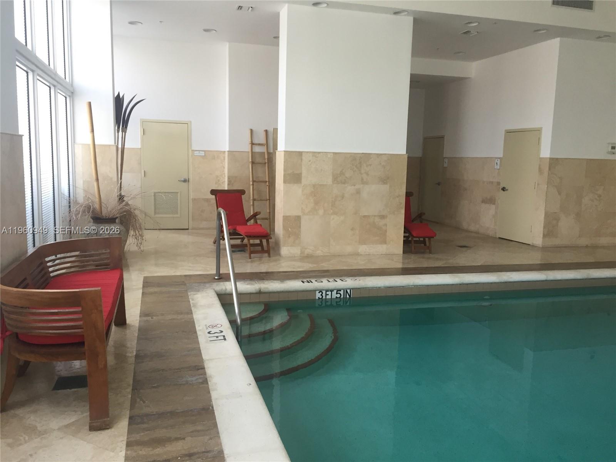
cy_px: 231
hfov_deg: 61.7
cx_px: 308
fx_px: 516
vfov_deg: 48.2
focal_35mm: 29
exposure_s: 1/30
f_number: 2.2
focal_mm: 4.15
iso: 64
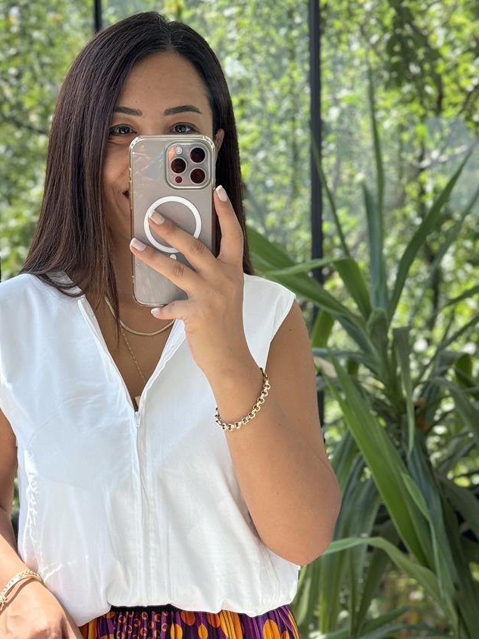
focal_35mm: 76
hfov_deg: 19.3
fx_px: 1401
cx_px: 164
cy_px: 476
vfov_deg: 25.4
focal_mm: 6.76
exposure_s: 1/267
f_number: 1.78
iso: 64
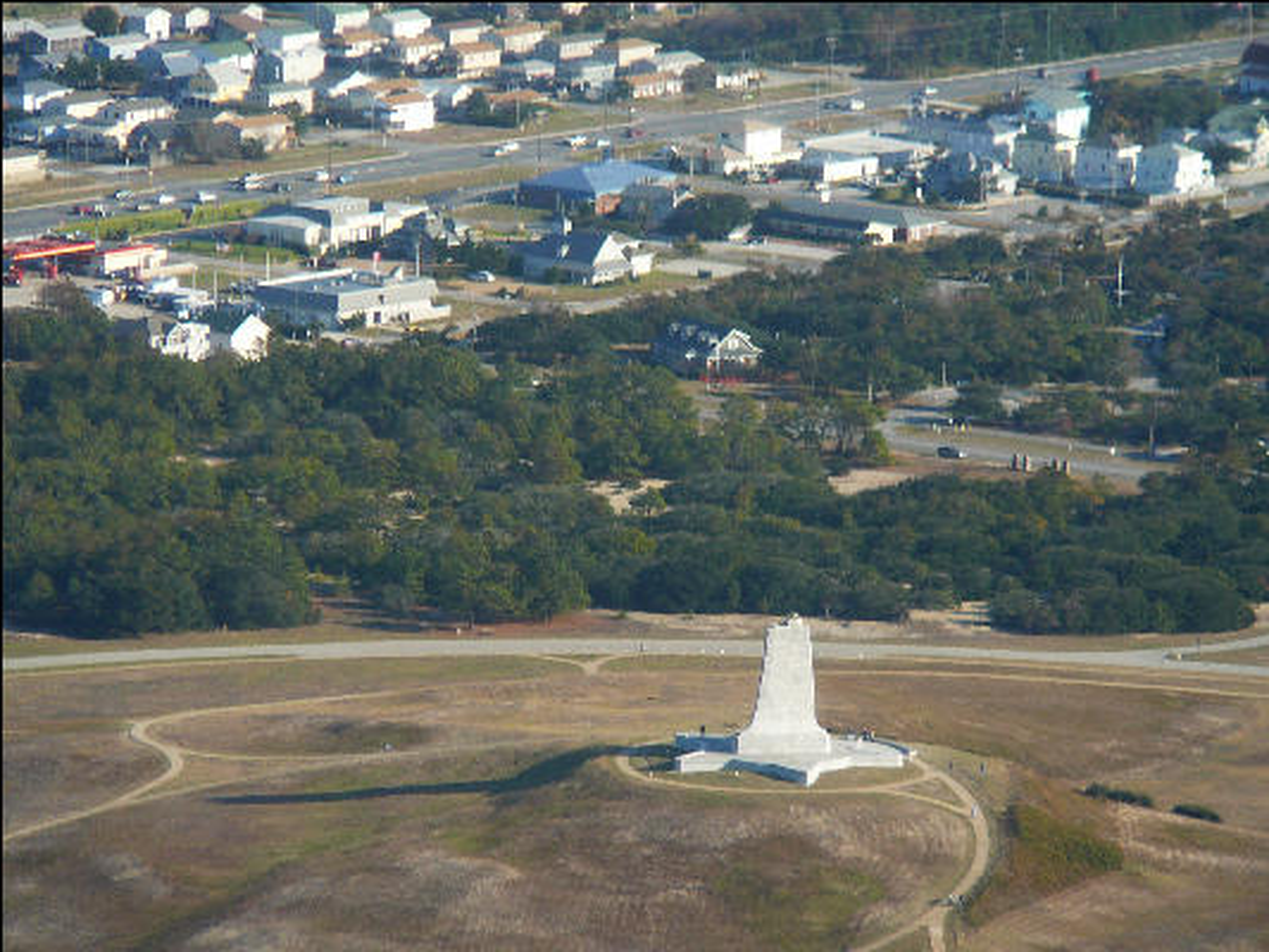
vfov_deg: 4.2
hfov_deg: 5.7
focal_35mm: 350
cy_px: 476
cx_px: 634
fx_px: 12834
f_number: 4.2
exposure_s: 1/400
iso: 80
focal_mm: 52
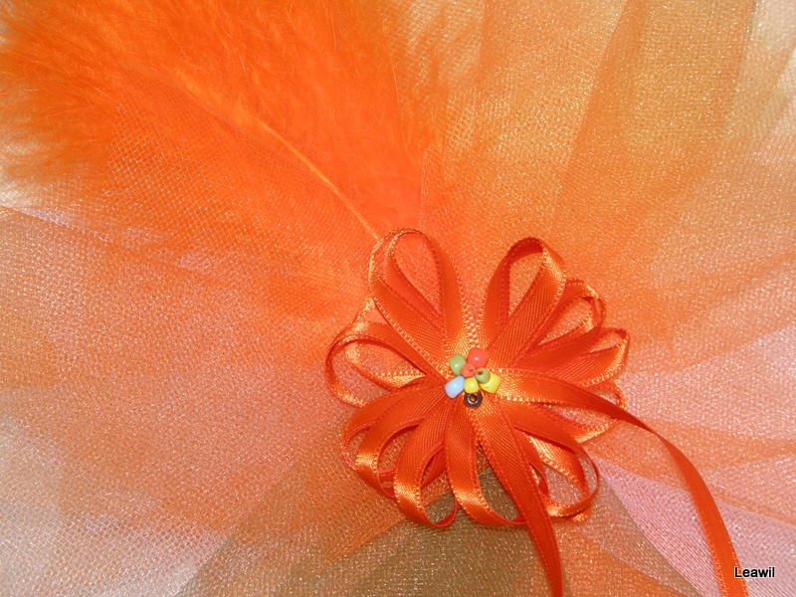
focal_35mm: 172
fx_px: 3955
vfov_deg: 8.6
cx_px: 398
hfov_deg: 11.5
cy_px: 298
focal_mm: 30.67
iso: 100
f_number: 4.5
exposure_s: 1/160
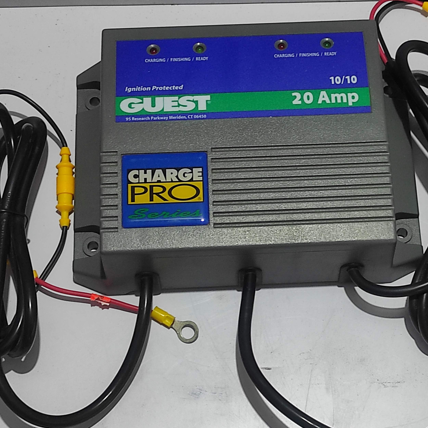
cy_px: 218
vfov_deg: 40.9
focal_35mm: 41
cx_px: 279
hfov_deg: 40.5
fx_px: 574
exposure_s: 1/33
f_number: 1.89
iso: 492
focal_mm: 5.43
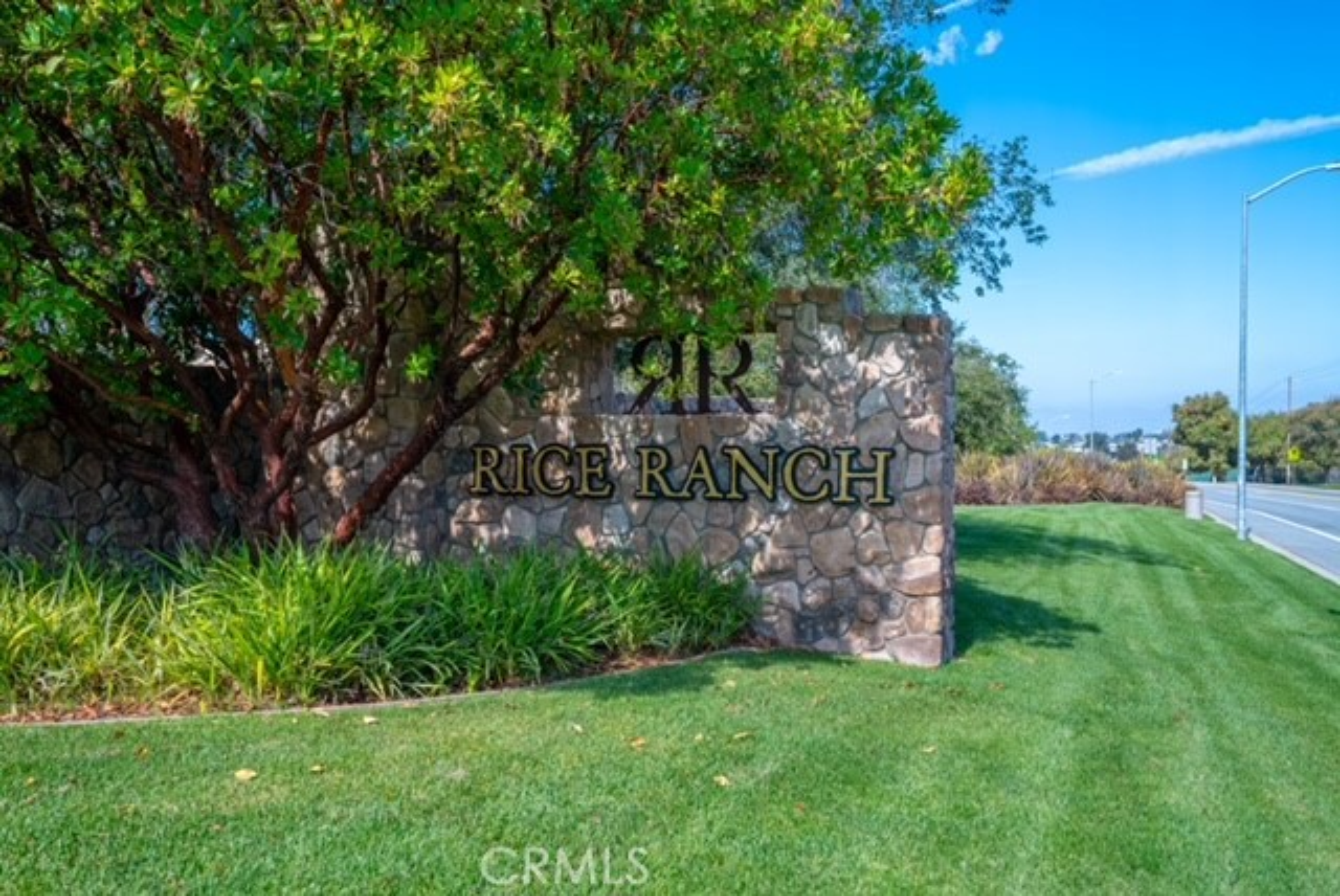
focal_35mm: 30
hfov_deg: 61.9
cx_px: 670
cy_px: 448
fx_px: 1118
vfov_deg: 43.7
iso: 100
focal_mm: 30
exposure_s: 1/200
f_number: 8
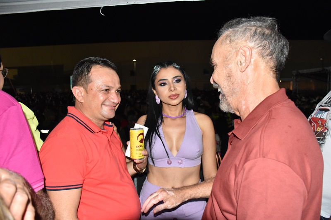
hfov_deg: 67.4
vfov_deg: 47.9
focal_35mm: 27
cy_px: 110
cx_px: 166
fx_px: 248
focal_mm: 18
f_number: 4.5
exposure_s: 1/160
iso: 2000
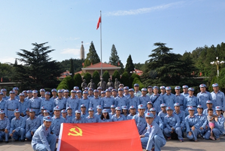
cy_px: 83
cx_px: 101
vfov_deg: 36.0
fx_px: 232
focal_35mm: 37
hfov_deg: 51.7
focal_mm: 28
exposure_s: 1/200
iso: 800
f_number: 22
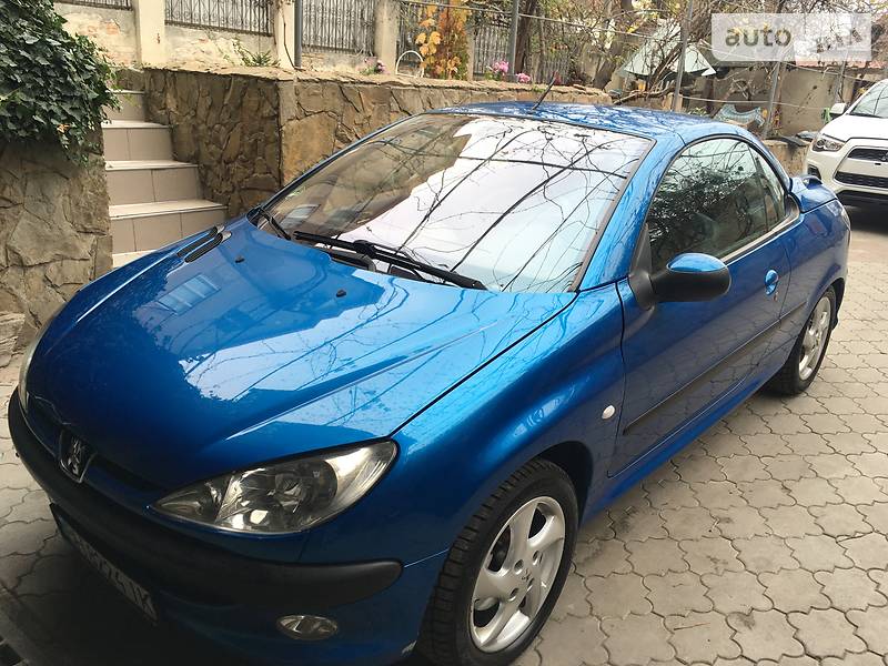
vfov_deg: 48.2
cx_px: 444
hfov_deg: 61.7
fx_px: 744
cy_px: 333
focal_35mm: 29
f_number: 2.2
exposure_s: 1/50
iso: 25
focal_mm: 4.2
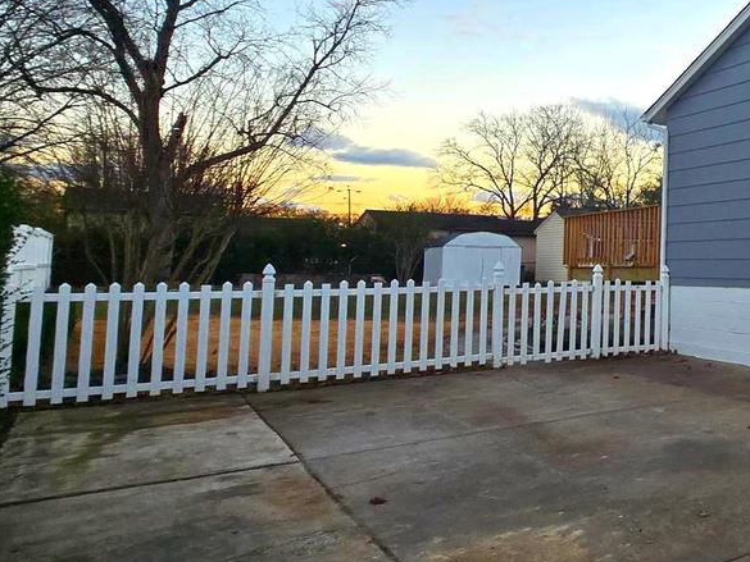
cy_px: 223
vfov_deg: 43.9
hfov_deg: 41.8
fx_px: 693
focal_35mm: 32
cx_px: 867
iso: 100
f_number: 2.2
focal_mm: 2.2
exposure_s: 1/120
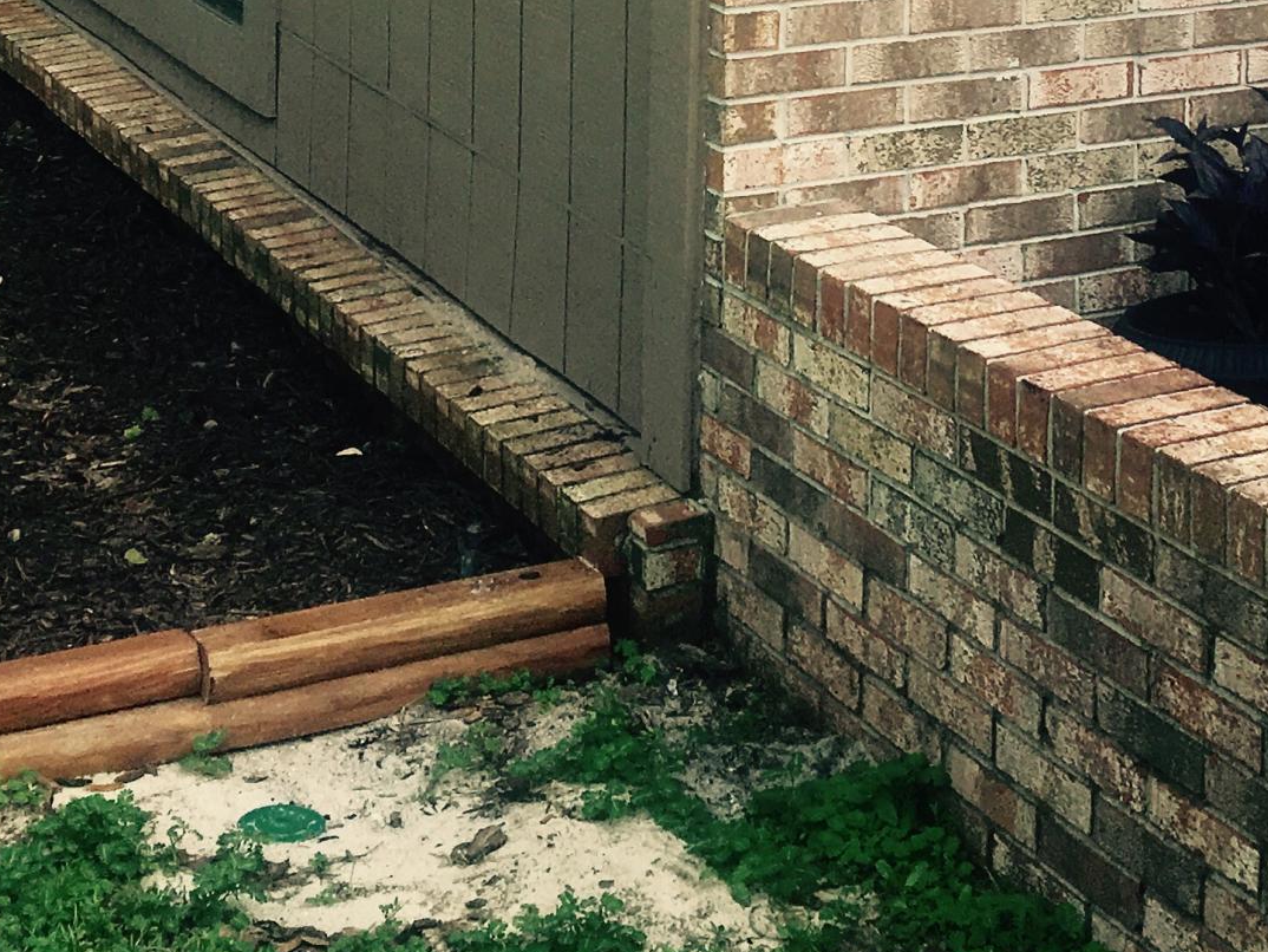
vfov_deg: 17.1
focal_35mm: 81
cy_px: -281
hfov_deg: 24.0
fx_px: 2968
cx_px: 835
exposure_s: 1/481
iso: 25
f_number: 2.2
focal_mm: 4.15
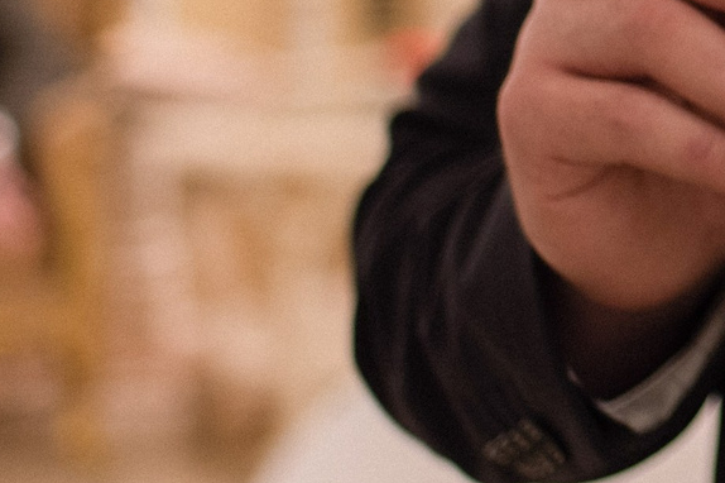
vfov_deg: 8.6
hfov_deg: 12.0
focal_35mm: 156
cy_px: -257
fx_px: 3140
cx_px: 1351
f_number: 1.8
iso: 250
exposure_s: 1/200
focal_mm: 35
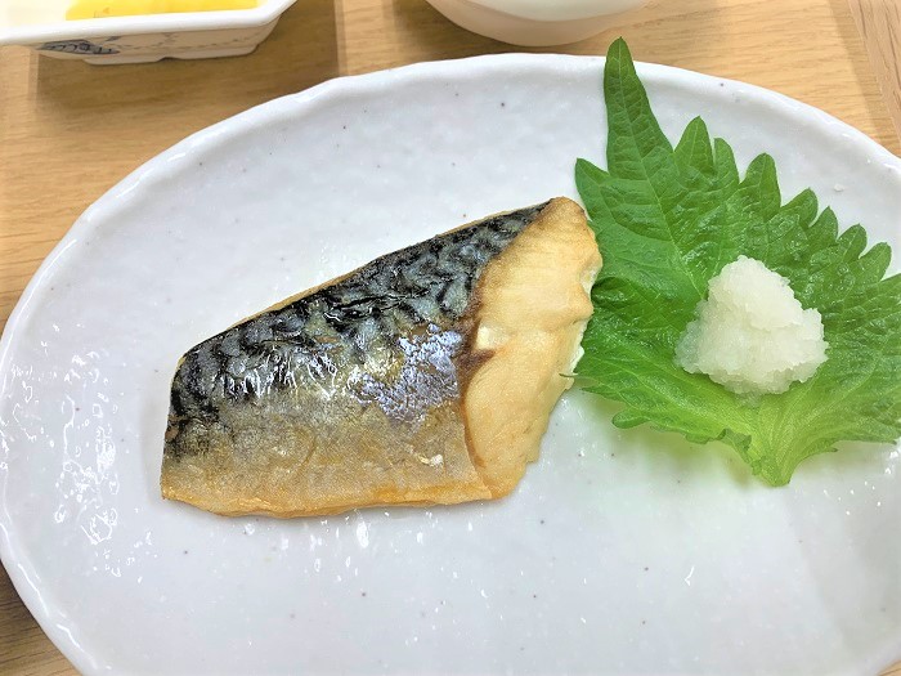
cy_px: 338
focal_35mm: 26
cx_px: 450
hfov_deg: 67.3
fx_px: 677
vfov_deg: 53.1
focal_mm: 4.25
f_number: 1.8
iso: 80
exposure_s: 1/120
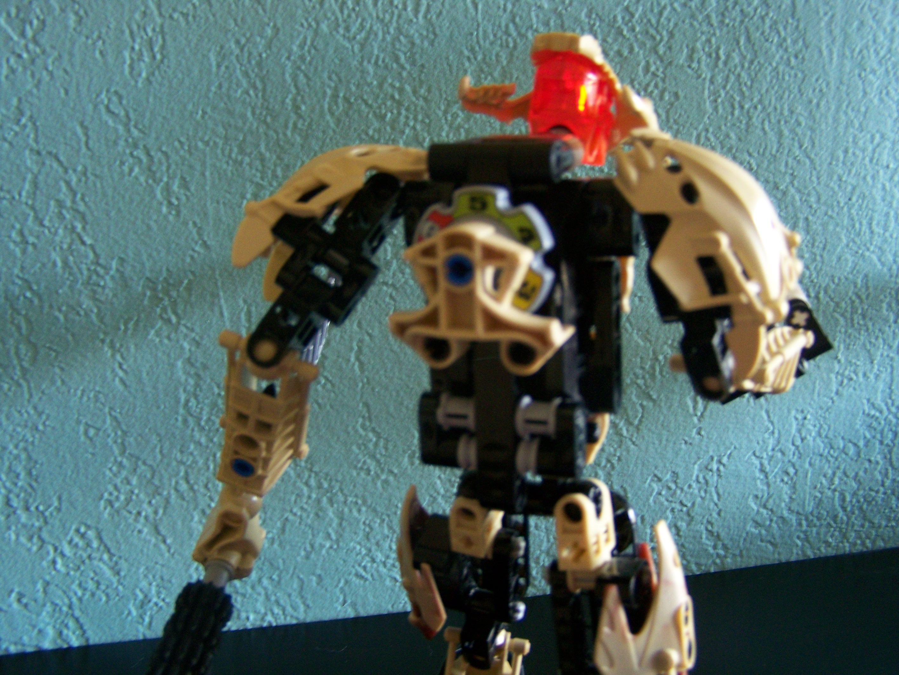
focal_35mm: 38
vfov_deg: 37.8
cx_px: 450
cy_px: 338
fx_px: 988
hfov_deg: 48.9
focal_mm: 6.3
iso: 160
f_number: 2.8
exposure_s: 1/10
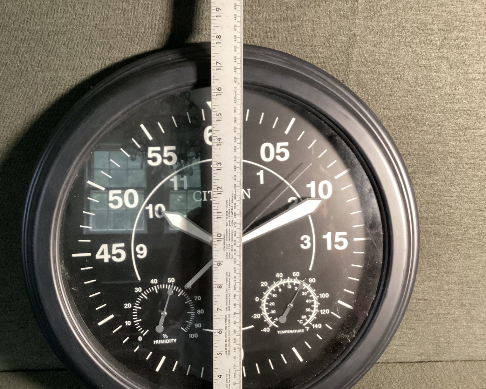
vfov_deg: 44.6
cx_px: 234
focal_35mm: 33
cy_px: 197
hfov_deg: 54.2
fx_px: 475
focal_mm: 3.3
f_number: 2.4
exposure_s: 1/50
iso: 250
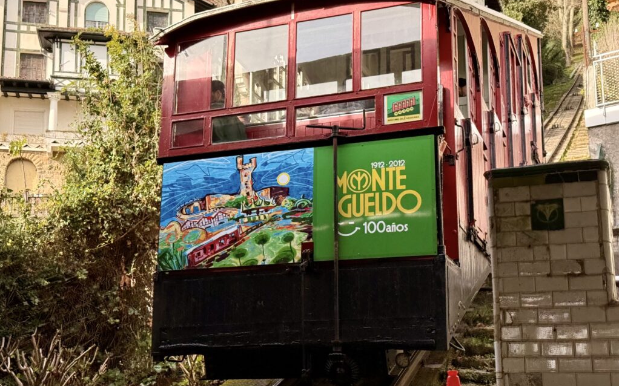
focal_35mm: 51
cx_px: 310
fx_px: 860
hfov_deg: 39.6
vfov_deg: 25.3
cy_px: 214
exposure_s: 1/1100
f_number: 1.78
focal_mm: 6.76
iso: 100
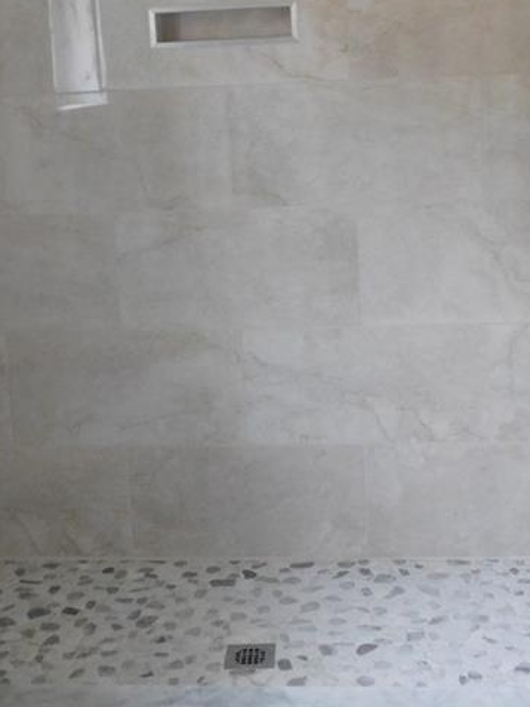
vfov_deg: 32.9
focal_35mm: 58
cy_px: 224
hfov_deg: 25.2
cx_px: 256
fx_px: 1184
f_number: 3.5
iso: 400
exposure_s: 1/20
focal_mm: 6.3
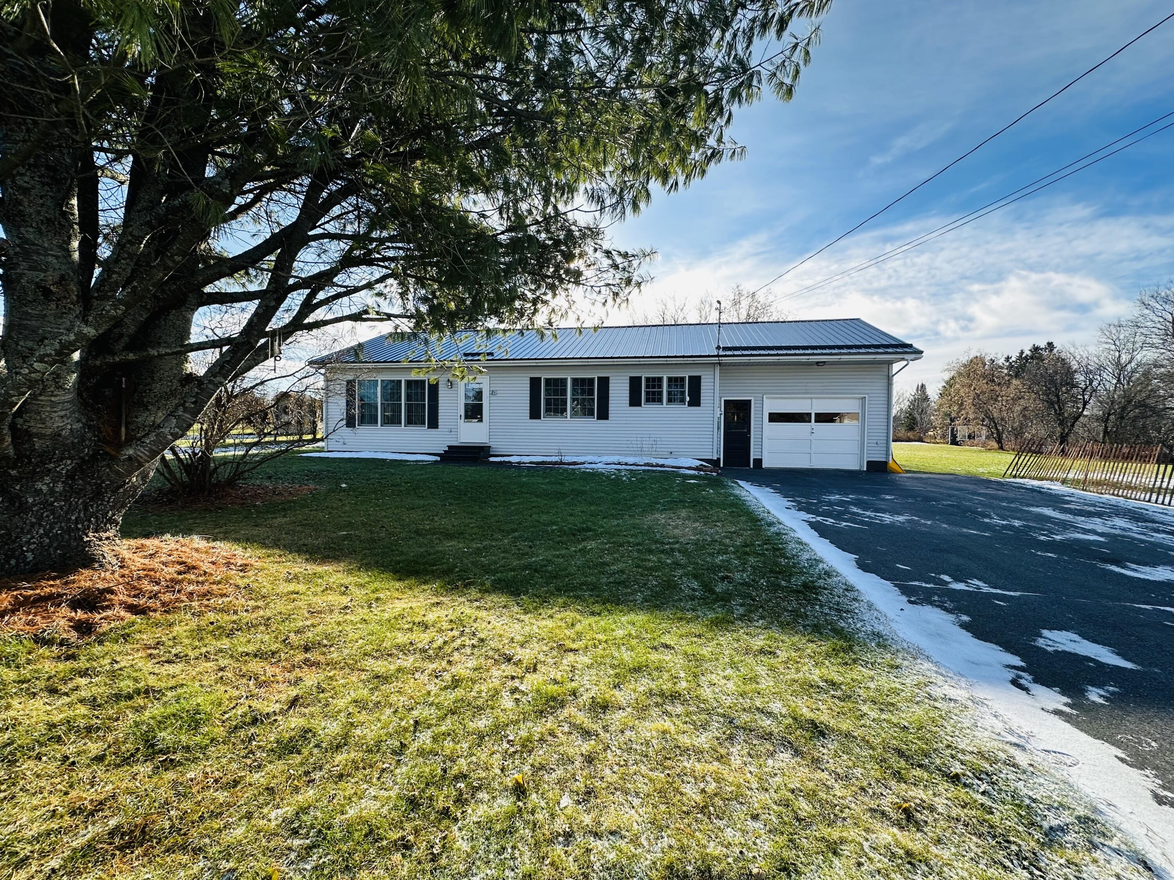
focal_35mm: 14
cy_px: 440
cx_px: 587
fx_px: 475
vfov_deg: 85.7
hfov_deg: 102.1
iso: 40
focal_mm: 2.22
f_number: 2.2
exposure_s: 1/670
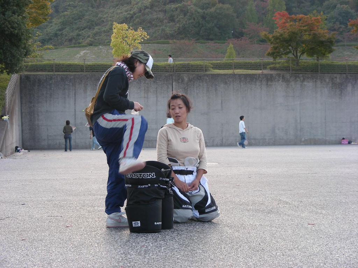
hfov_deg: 22.5
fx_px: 900
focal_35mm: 87
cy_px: 134
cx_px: 179
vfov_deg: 17.0
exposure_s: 1/63.8
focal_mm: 14.6
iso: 50
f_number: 3.5
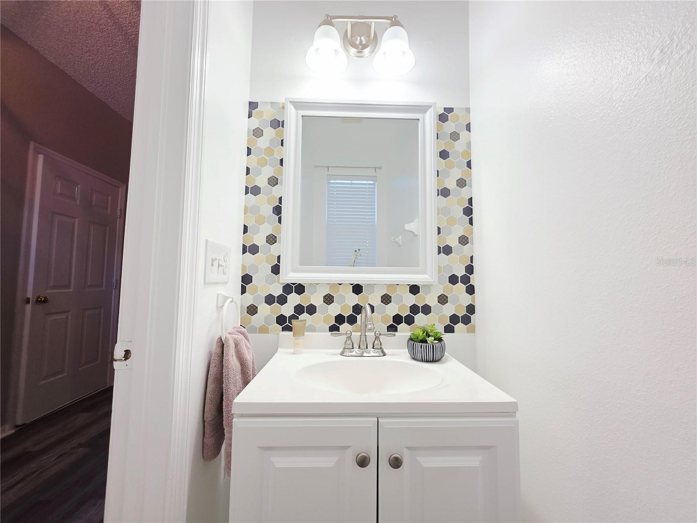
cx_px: 348
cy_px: 262
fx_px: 262
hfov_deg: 106.2
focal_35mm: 13
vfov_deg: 89.9
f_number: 1.9
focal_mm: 2.2
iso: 100
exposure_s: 1/120
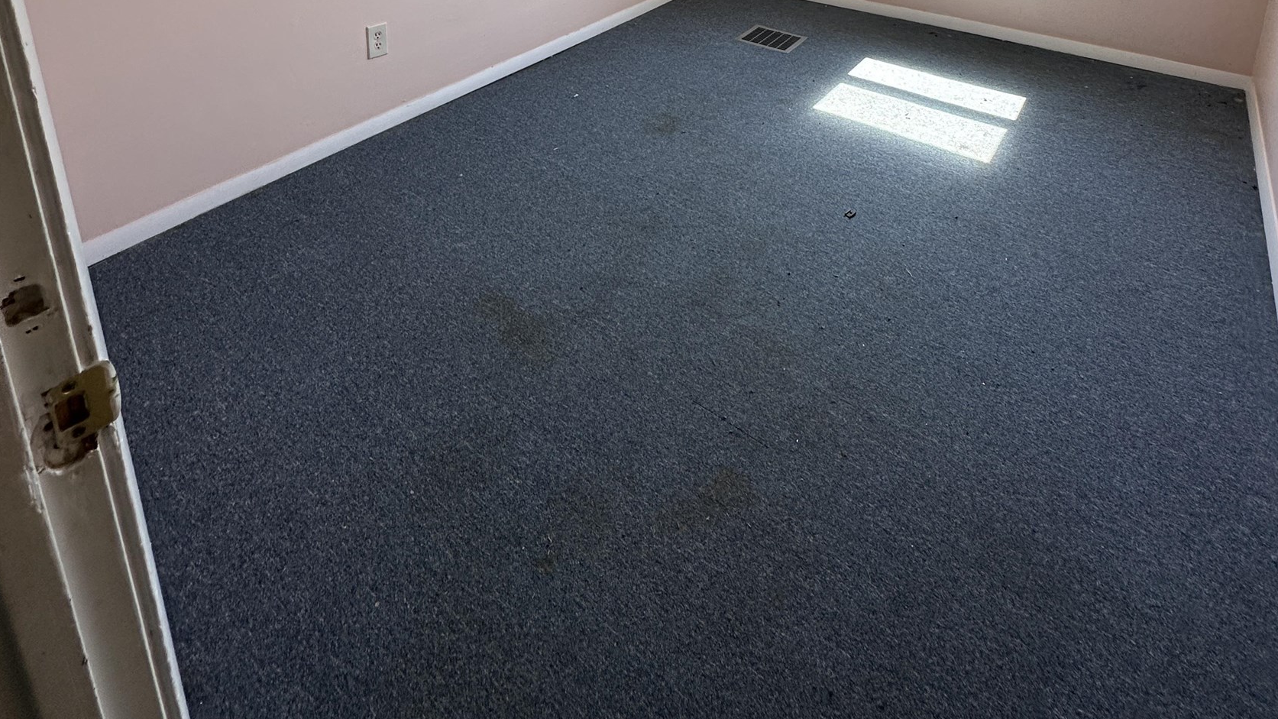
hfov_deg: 83.8
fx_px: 712
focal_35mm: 21
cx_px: 656
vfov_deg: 43.1
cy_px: -52
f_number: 2.2
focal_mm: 2.22
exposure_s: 1/99
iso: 64
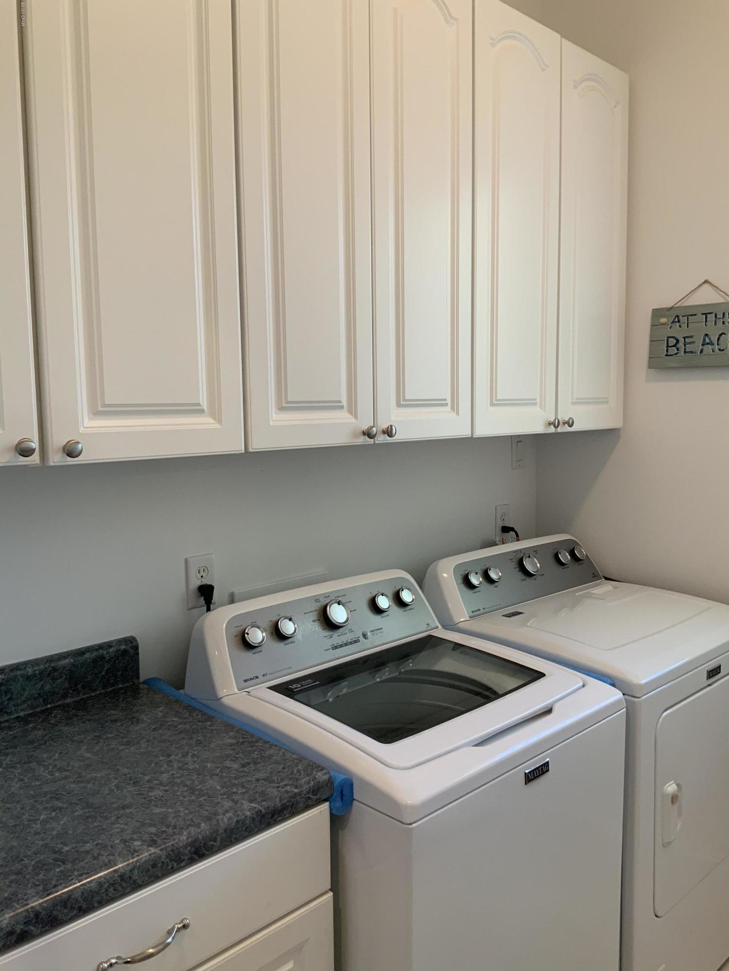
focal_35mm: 29
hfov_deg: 48.2
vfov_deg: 61.7
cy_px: 486
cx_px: 364
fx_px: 814
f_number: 1.8
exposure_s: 1/60
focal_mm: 3
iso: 64
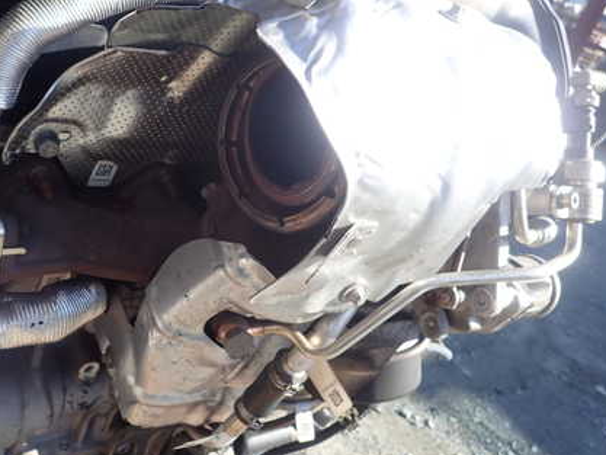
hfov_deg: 50.8
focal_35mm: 36
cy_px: 209
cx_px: 224
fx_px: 630
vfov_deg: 39.6
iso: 100
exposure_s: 1/320
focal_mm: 4.5
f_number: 2.8
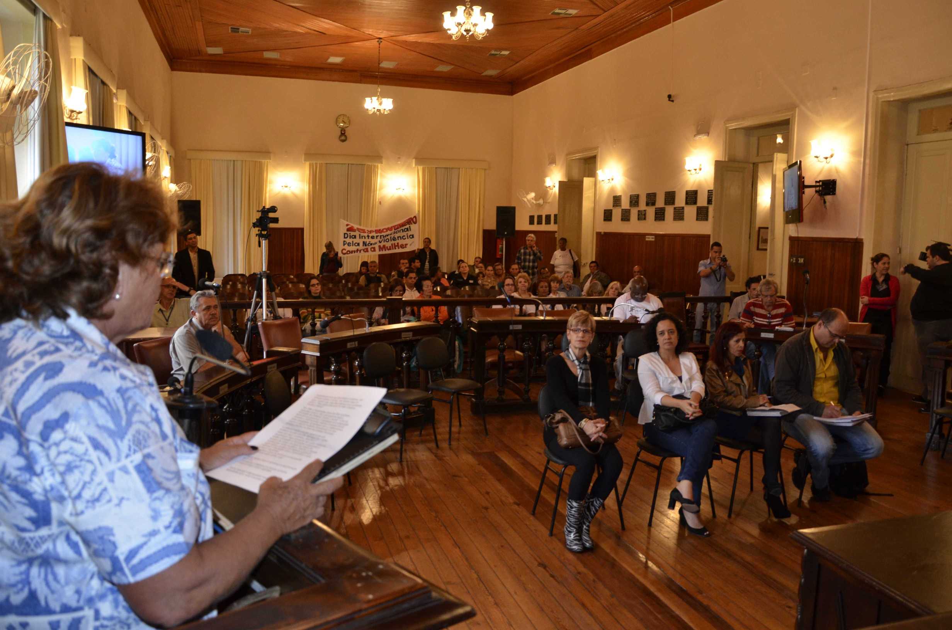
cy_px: 315
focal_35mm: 27
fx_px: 713
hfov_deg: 67.5
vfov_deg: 47.7
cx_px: 476
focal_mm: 18
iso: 800
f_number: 4
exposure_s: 1/60
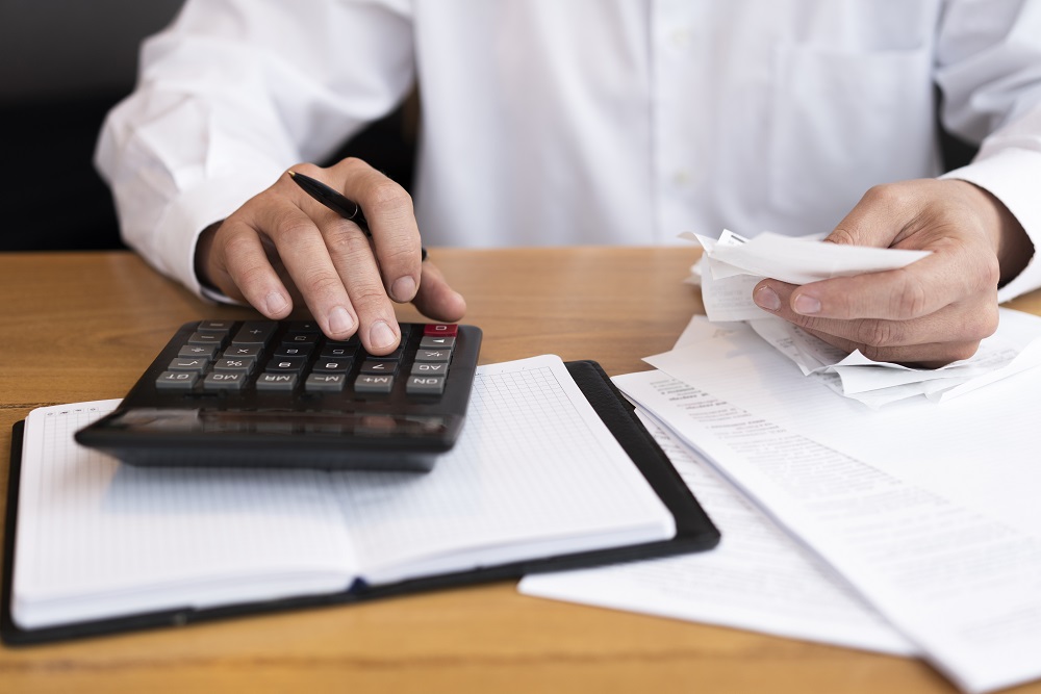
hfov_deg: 36.2
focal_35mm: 55
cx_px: 520
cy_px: 347
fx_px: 1591
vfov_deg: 24.6
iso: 250
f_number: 2.5
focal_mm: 55
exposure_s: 1/60
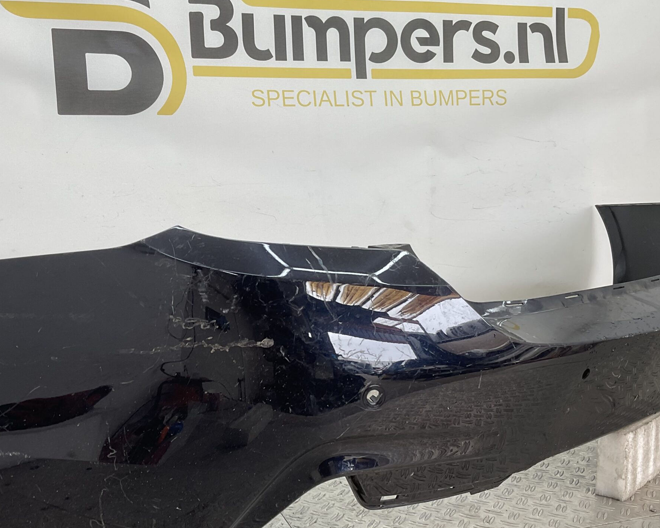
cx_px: 297
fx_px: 801
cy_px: 300
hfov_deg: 44.7
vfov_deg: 36.4
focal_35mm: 41
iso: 16
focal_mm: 3
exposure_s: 1/107
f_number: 1.8
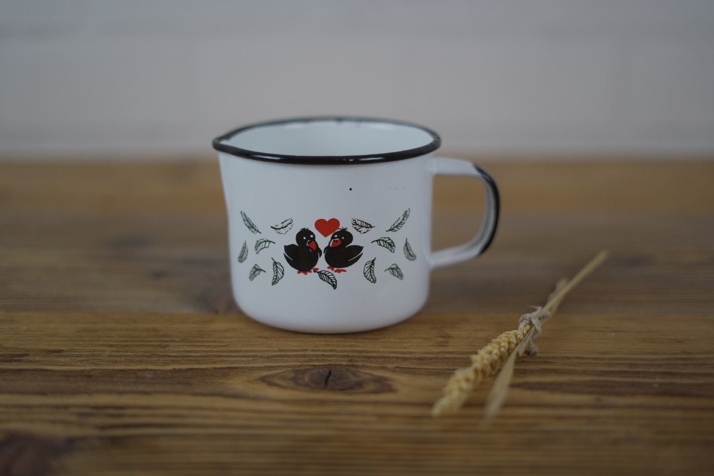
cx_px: 357
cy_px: 238
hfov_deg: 39.6
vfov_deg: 27.0
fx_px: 992
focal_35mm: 50
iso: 200
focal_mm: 50
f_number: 1.8
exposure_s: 1/250
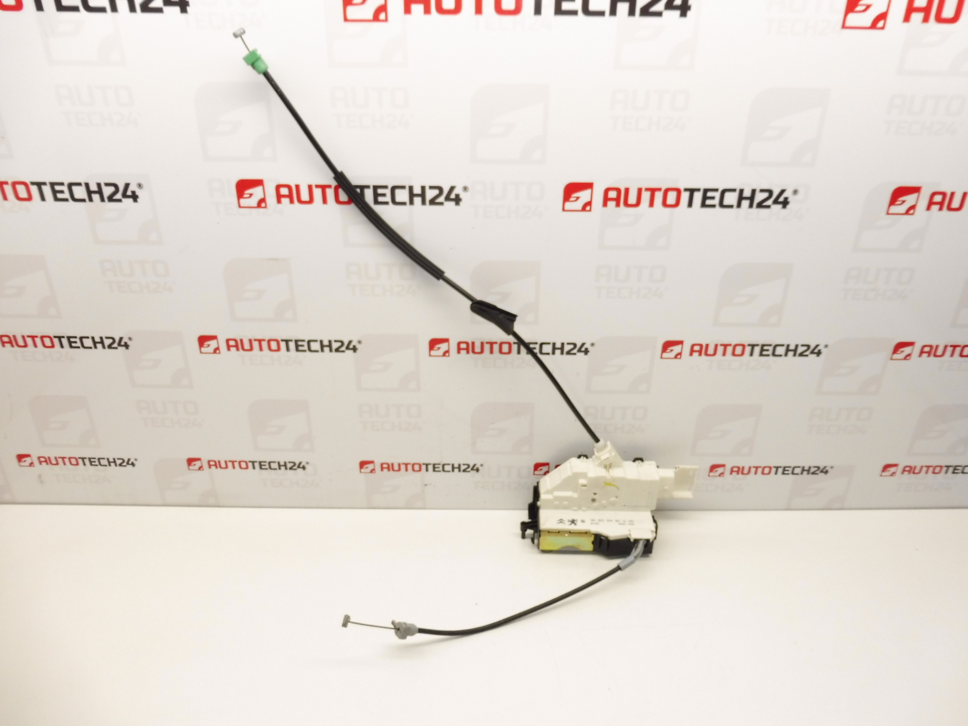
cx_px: 484
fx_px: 671
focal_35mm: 24
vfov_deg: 56.8
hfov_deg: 71.6
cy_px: 363
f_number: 3.5
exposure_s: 1/80
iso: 200
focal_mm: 4.3
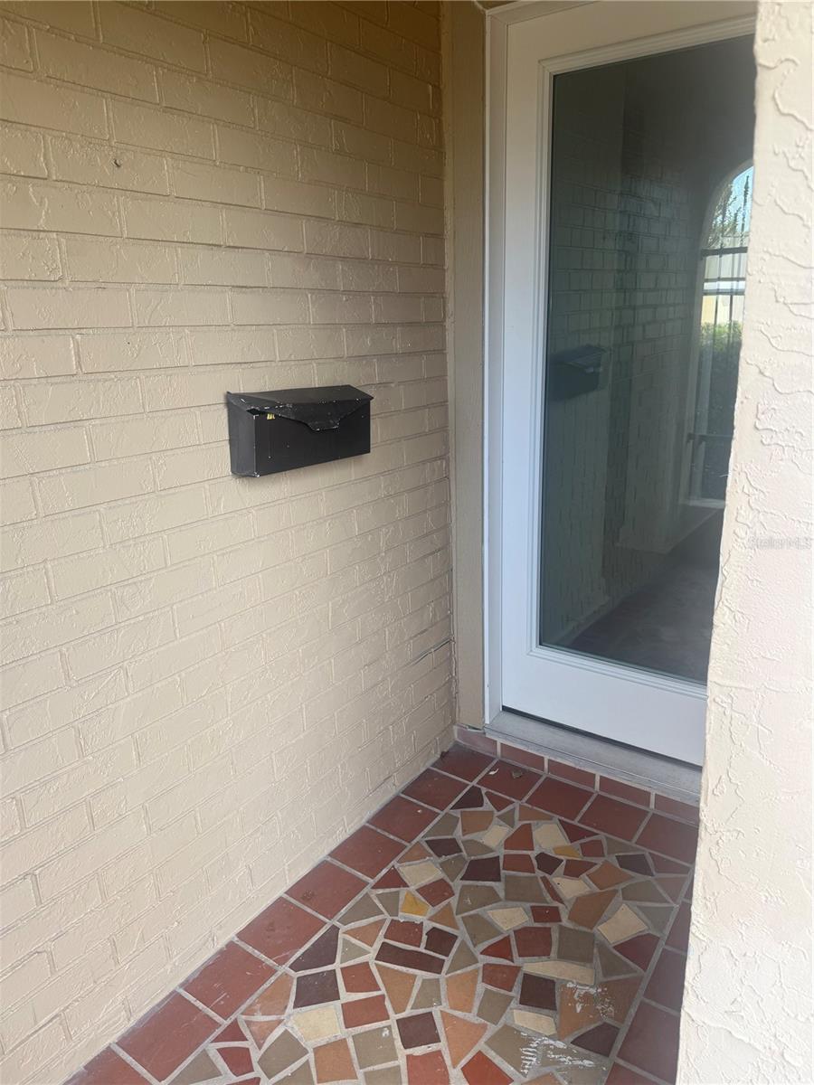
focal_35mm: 24
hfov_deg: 56.8
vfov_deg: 71.6
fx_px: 752
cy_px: 542
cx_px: 407
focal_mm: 6.76
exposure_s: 1/218
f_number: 1.78
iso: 64
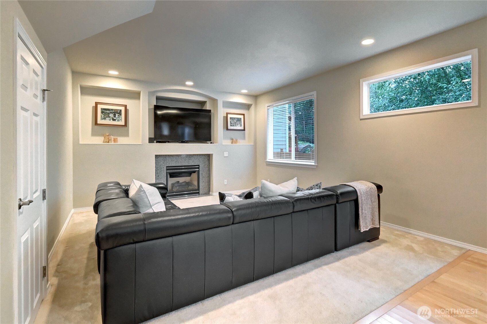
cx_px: 244
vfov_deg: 77.3
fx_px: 203
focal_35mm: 15
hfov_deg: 100.4
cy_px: 162
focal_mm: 10
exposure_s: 1/2.5
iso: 3200
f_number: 11
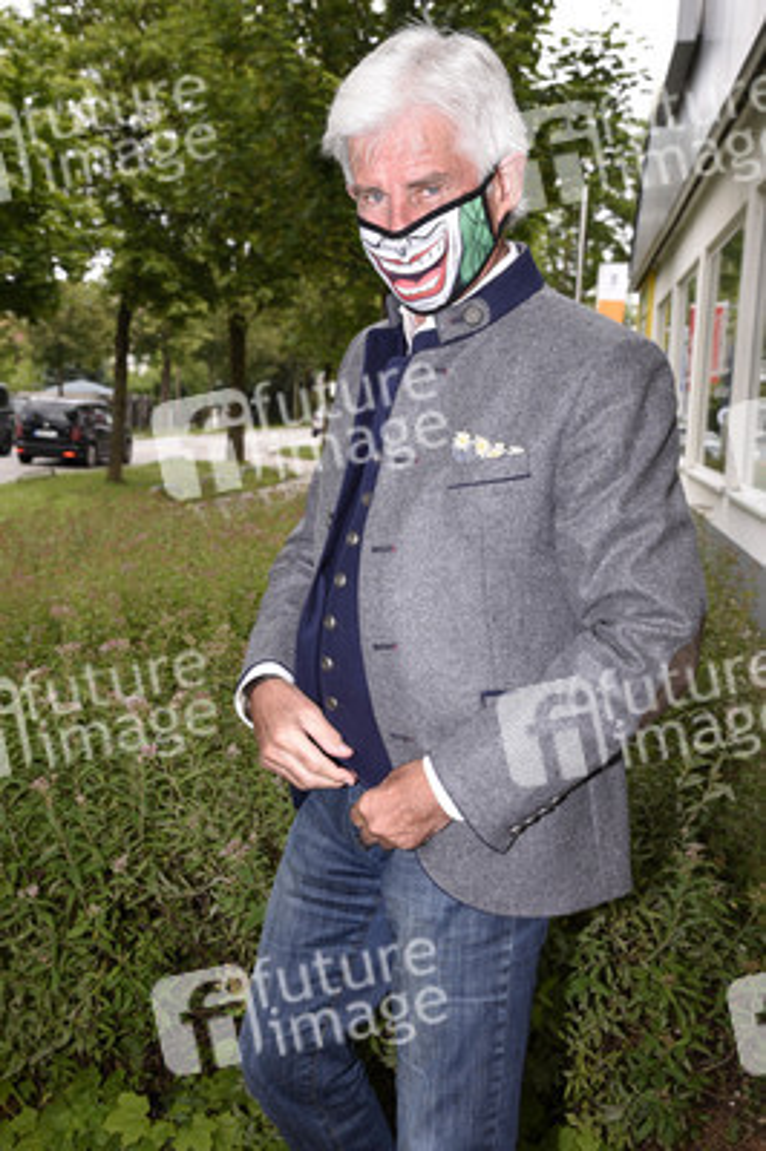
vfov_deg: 44.5
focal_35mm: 44
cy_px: 576
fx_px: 1407
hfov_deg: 30.5
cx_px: 383
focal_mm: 44
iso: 200
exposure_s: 1/160
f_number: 8
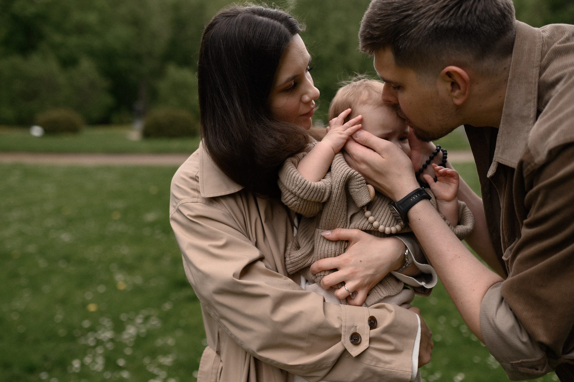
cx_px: 287
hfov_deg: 54.4
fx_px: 558
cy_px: 191
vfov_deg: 37.8
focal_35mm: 35
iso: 100
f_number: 2.2
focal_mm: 35
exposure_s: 1/1000
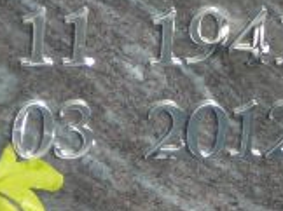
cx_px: 93
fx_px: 3616
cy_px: -75
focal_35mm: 443
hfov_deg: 4.5
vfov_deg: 3.3
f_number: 3.9
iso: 80
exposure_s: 1/80
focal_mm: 16.6
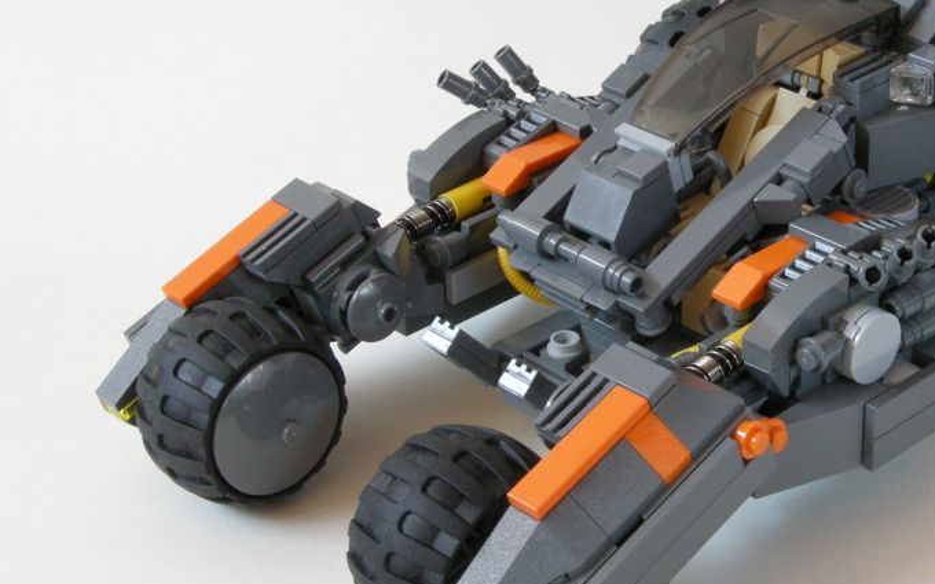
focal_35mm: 99
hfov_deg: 20.9
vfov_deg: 13.2
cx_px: 659
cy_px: 231
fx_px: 2523
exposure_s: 1/2
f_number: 7.7
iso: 200
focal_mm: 12.9
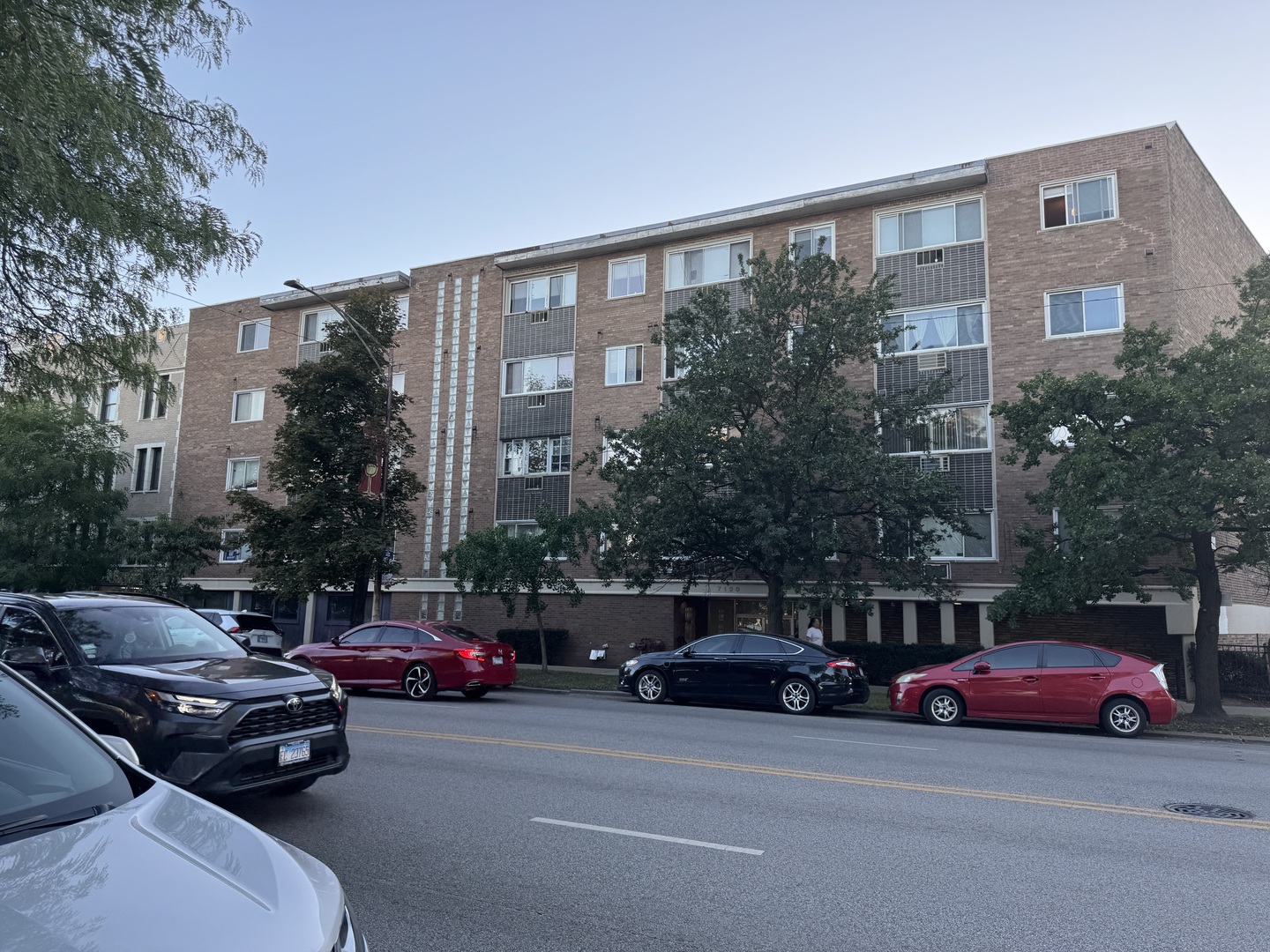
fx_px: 881
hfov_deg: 71.6
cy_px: 476
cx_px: 635
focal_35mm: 24
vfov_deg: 56.8
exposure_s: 1/383
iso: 80
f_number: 1.78
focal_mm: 6.76
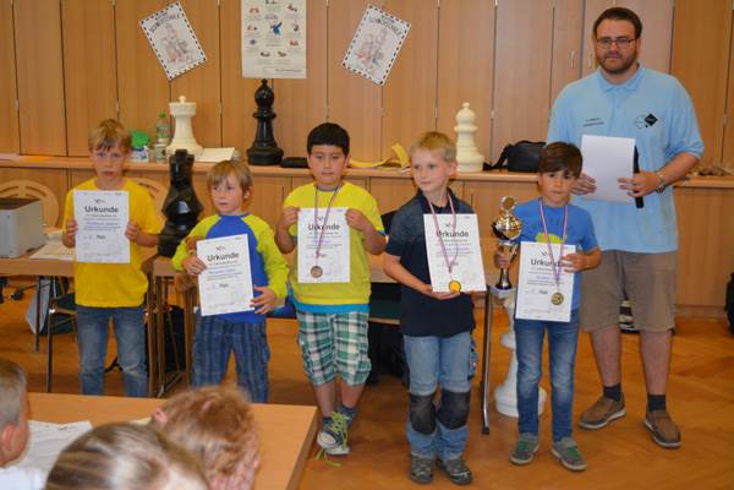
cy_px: 245
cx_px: 367
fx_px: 1040
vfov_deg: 26.5
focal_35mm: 51
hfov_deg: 38.9
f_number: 4.5
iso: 720
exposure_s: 1/60
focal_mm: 34
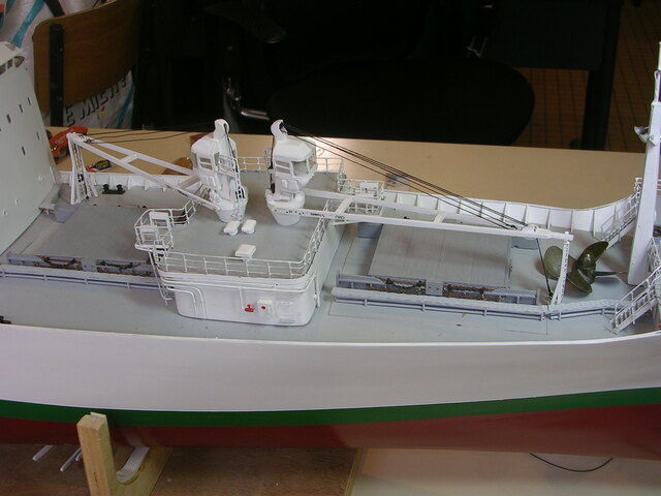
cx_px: 330
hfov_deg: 41.2
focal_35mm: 46
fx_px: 878
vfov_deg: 31.5
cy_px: 248
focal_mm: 7.1
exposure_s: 1/30
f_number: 3
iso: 50
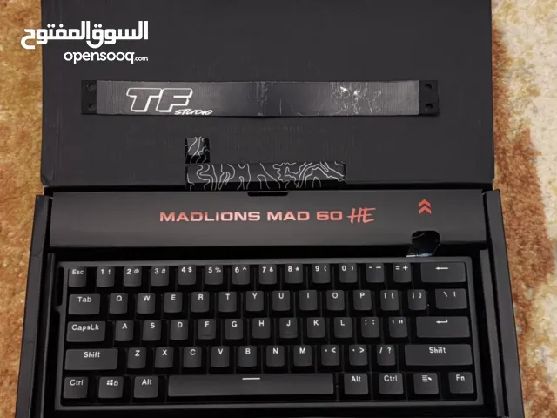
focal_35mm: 26
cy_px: 209
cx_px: 278
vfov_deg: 53.1
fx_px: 418
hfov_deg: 67.3
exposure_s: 1/50
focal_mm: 5.96
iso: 500
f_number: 1.6
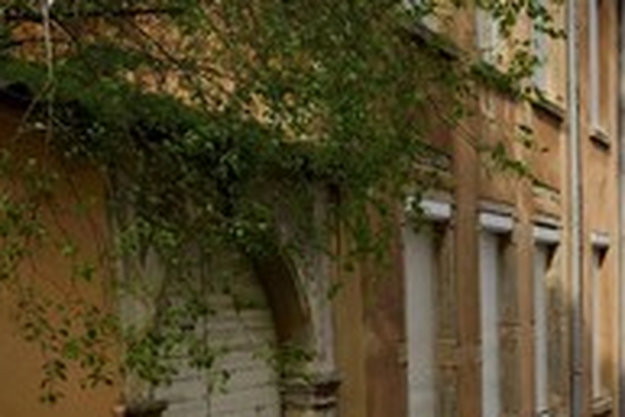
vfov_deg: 17.9
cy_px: 449
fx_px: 1286
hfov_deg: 26.0
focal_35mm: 74
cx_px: 619
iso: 200
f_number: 7.1
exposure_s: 1/200
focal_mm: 34
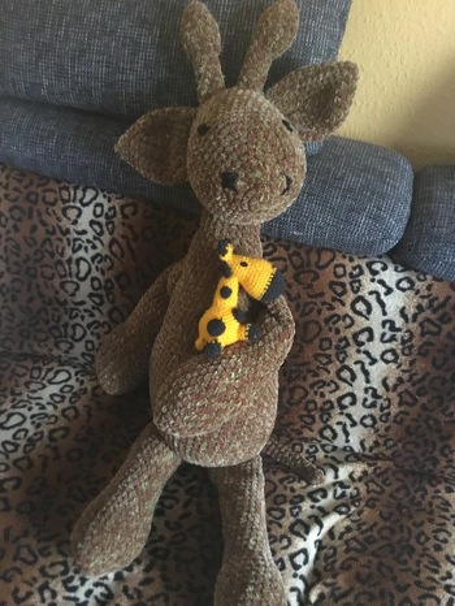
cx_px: 228
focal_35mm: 31
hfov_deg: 45.5
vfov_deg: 58.3
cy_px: 303
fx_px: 543
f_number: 2.4
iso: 640
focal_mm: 3.3
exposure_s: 1/17
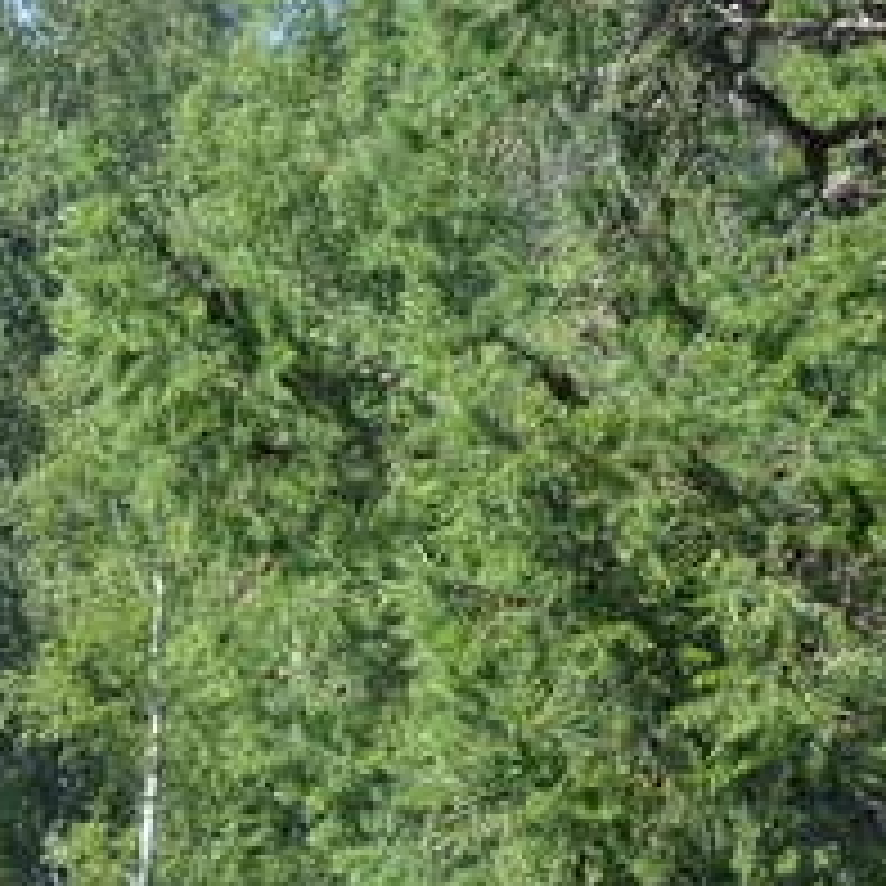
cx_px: -1201
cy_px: 1106
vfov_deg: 6.1
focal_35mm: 286
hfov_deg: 5.9
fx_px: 8282
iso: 400
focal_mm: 46
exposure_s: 1/800
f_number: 5
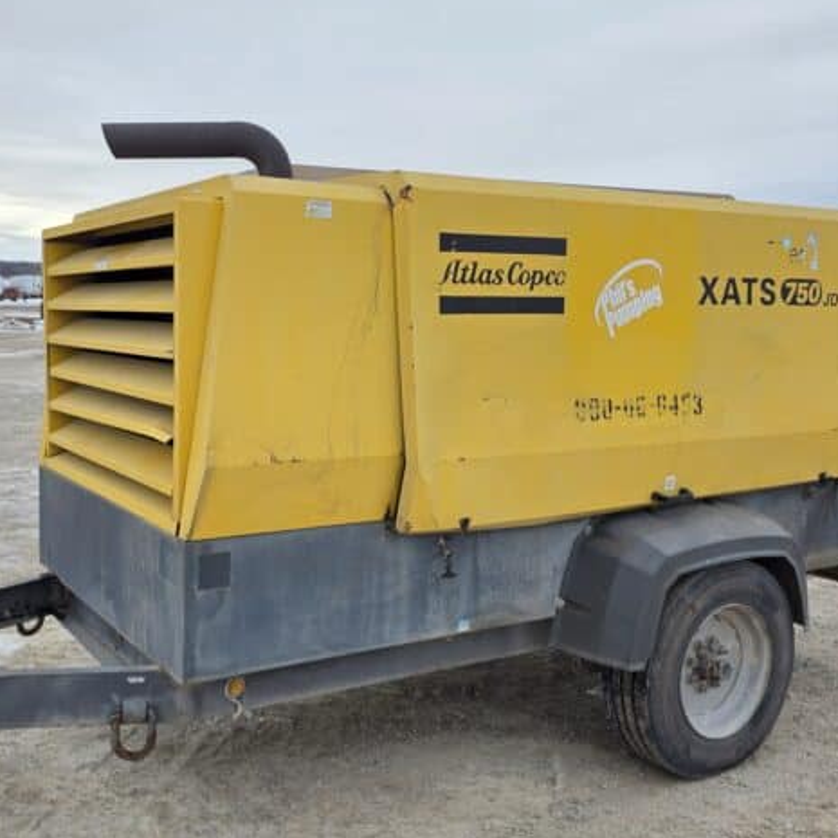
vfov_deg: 47.2
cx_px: 274
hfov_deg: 46.4
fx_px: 959
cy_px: 434
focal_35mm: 35
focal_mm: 6.3
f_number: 1.7
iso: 25
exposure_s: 1/359
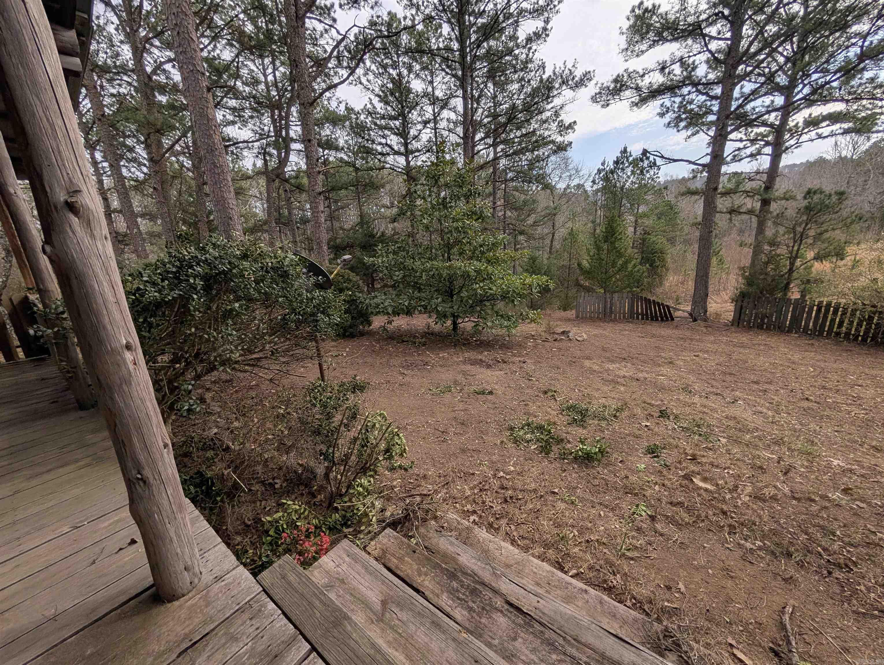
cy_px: 332
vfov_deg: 94.6
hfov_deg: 110.5
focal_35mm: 12
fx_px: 307
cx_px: 442
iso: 51
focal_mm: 2.02
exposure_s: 1/2786
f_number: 1.7
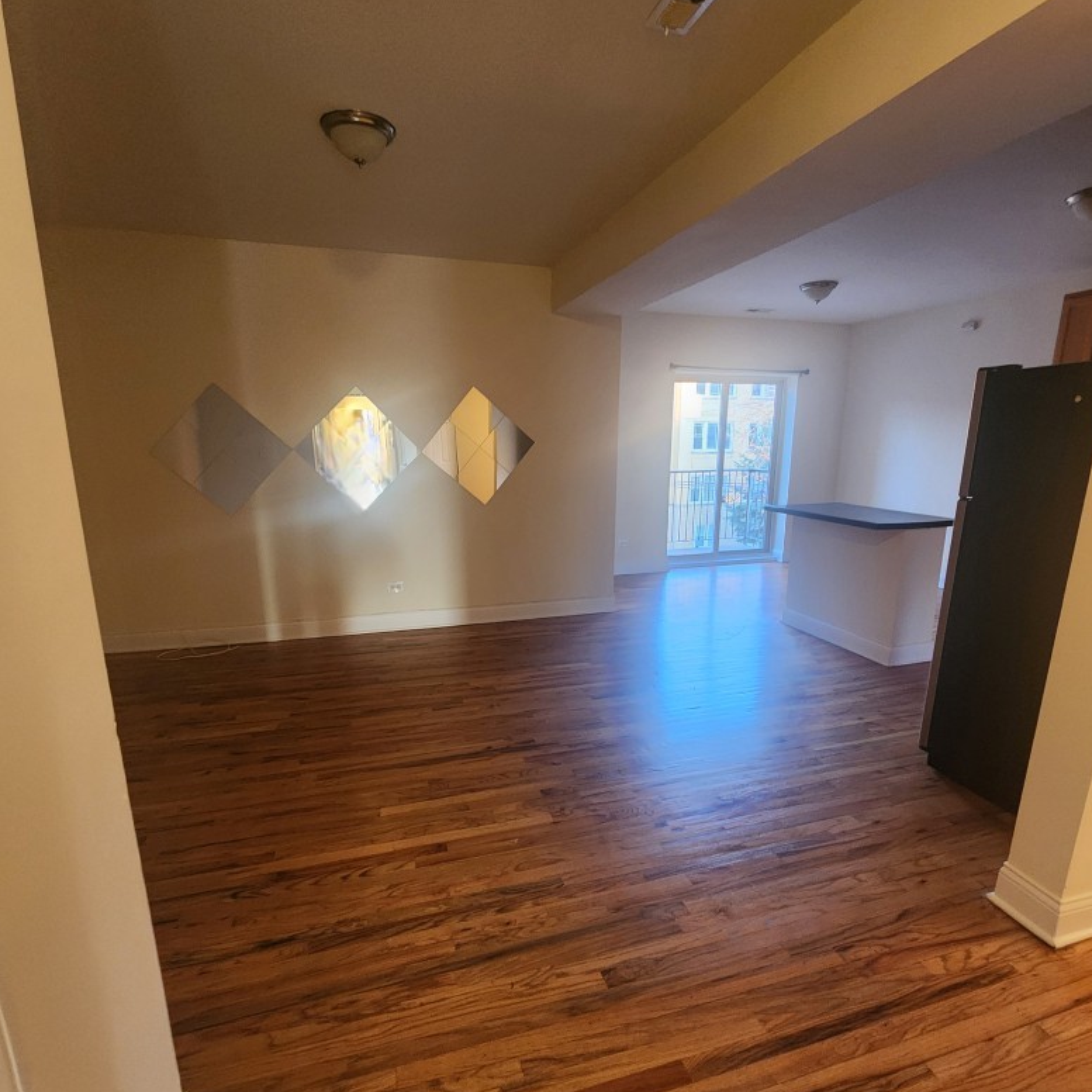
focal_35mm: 16
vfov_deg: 87.4
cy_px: 576
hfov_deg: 87.4
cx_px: 547
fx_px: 571
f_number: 2.2
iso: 500
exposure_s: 1/30
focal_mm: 2.2
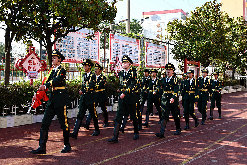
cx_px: 124
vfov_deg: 36.9
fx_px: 247
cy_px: 82
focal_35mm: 36
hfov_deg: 53.1
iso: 125
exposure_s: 1/200
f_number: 7.1
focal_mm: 24
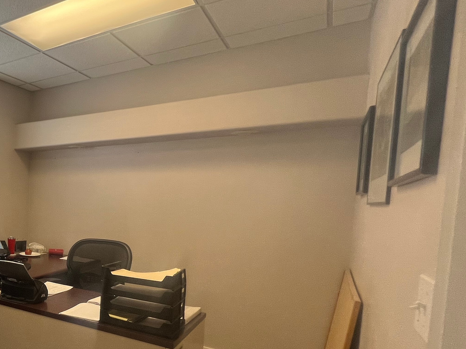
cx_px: 4
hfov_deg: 53.5
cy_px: 225
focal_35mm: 26
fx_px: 350
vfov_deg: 52.3
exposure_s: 1/120
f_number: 1.8
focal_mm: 1.57
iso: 80
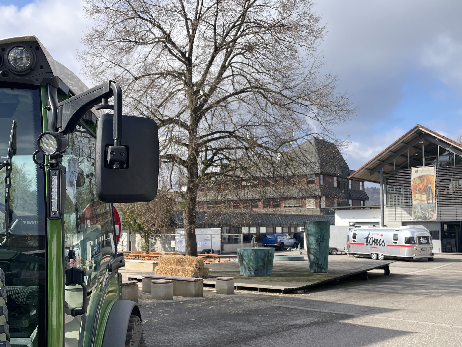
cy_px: 206
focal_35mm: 36
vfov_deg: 39.5
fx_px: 480
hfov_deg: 50.8
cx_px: 172
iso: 50
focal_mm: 4.2
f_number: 1.6
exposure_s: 1/1276
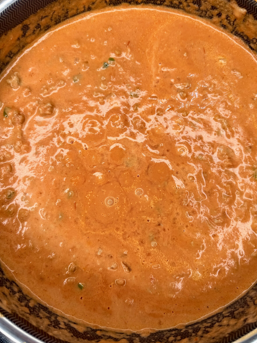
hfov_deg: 53.0
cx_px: 138
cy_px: 168
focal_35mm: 26
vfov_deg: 67.3
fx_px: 257
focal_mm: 6.76
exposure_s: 1/822
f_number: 1.78
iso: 80
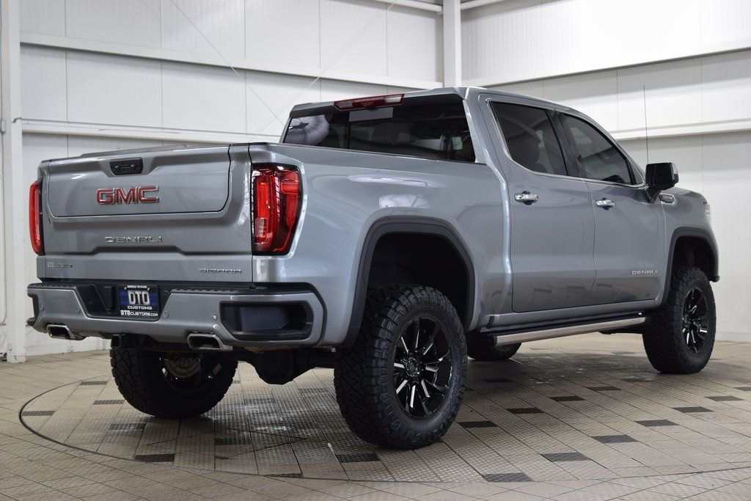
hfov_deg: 37.8
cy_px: 250
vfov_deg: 25.8
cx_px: 376
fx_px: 1095
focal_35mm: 52
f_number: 6.3
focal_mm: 35
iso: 400
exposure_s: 1/15
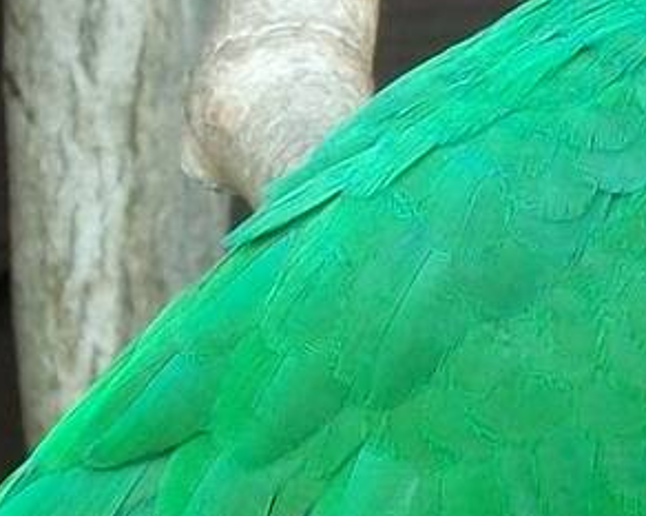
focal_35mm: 514
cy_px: 514
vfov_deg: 3.0
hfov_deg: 3.8
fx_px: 9817
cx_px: 783
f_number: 5.2
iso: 160
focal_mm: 17.1
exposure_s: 1/50
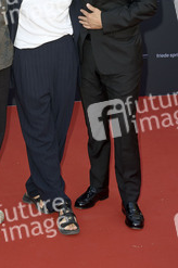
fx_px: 602
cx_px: 44
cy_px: 61
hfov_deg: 16.7
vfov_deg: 24.8
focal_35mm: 81
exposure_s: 1/160
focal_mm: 50
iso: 640
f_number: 8
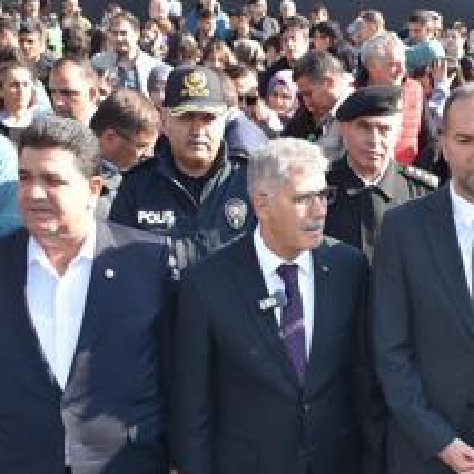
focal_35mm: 66
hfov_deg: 25.6
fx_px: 1022
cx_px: 391
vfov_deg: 26.0
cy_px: 294
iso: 100
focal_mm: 18
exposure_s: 1/250
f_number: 3.5
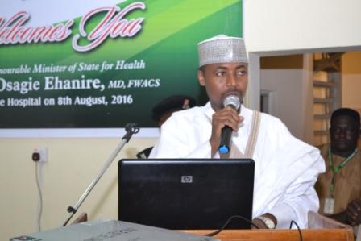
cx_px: 180
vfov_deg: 21.6
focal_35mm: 63
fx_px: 632
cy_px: 120
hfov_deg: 31.9
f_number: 5.3
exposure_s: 1/15
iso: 800
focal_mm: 42
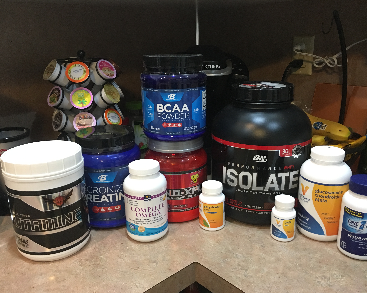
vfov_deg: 47.1
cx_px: 194
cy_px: 149
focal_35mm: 31
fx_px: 337
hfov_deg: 57.1
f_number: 2.2
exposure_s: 1/15
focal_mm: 4.15
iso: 100
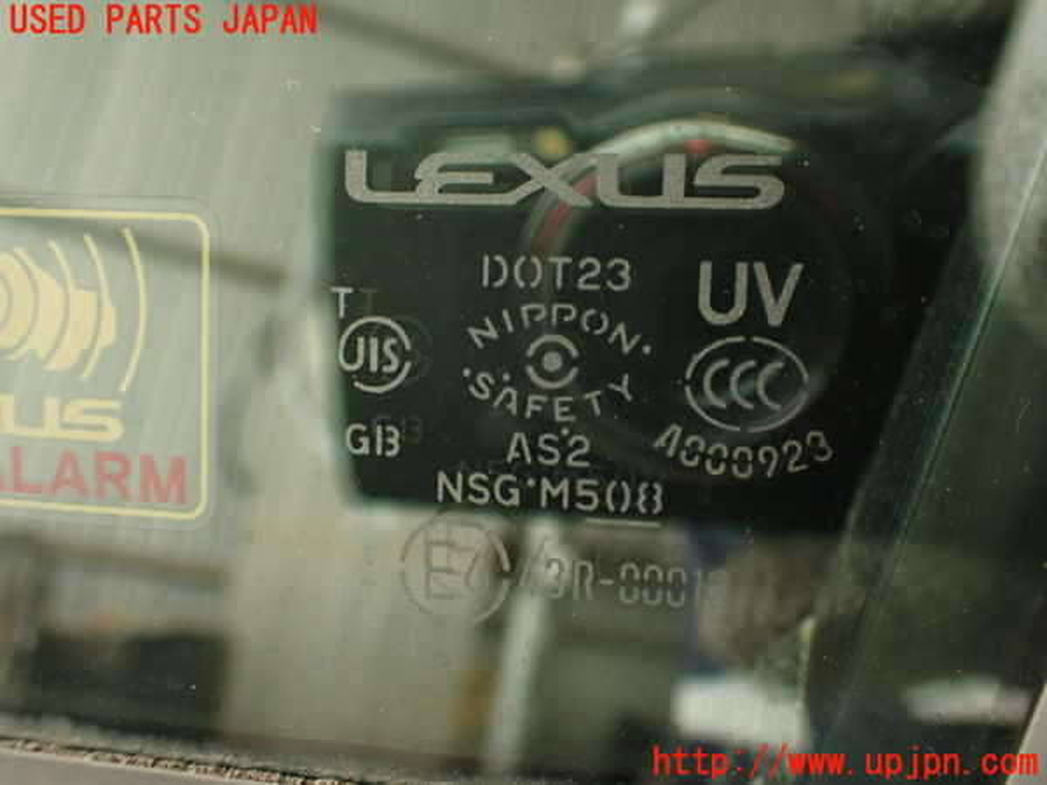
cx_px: 524
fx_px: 1089
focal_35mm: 36
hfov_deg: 51.4
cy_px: 392
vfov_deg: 39.7
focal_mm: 6.37
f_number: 2.5
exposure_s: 1/40
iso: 250
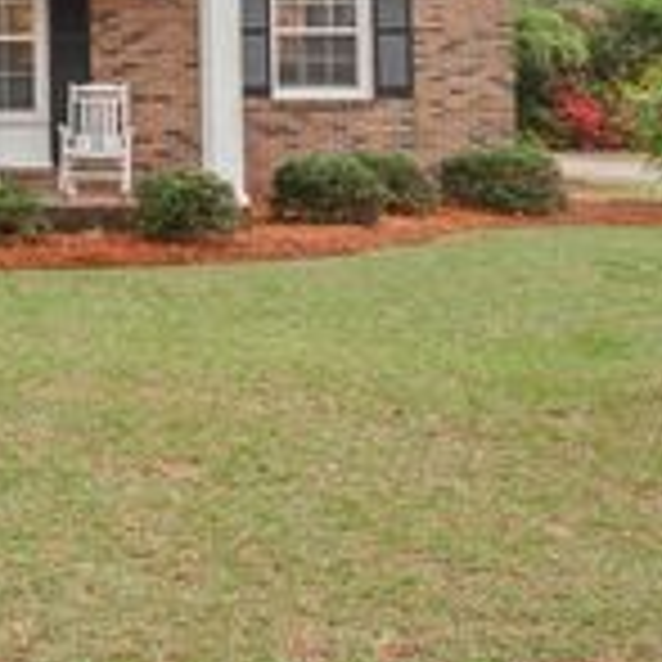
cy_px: 38
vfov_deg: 23.2
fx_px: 1558
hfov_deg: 20.2
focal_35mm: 72
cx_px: -369
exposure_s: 1/80
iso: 400
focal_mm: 25
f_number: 4.5
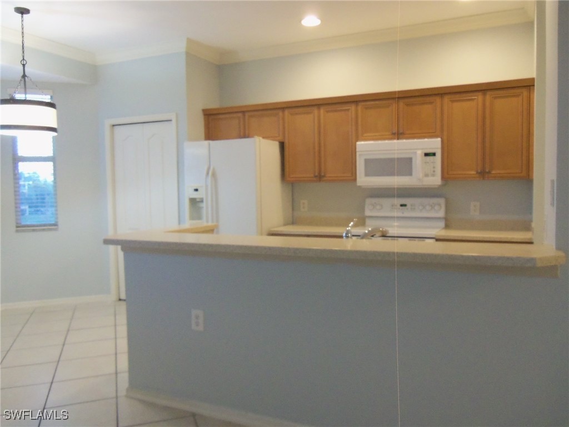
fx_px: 460
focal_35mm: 28
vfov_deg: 49.7
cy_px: 214
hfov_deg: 63.4
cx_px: 284
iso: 400
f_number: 3.9
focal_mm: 5.1
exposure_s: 1/25
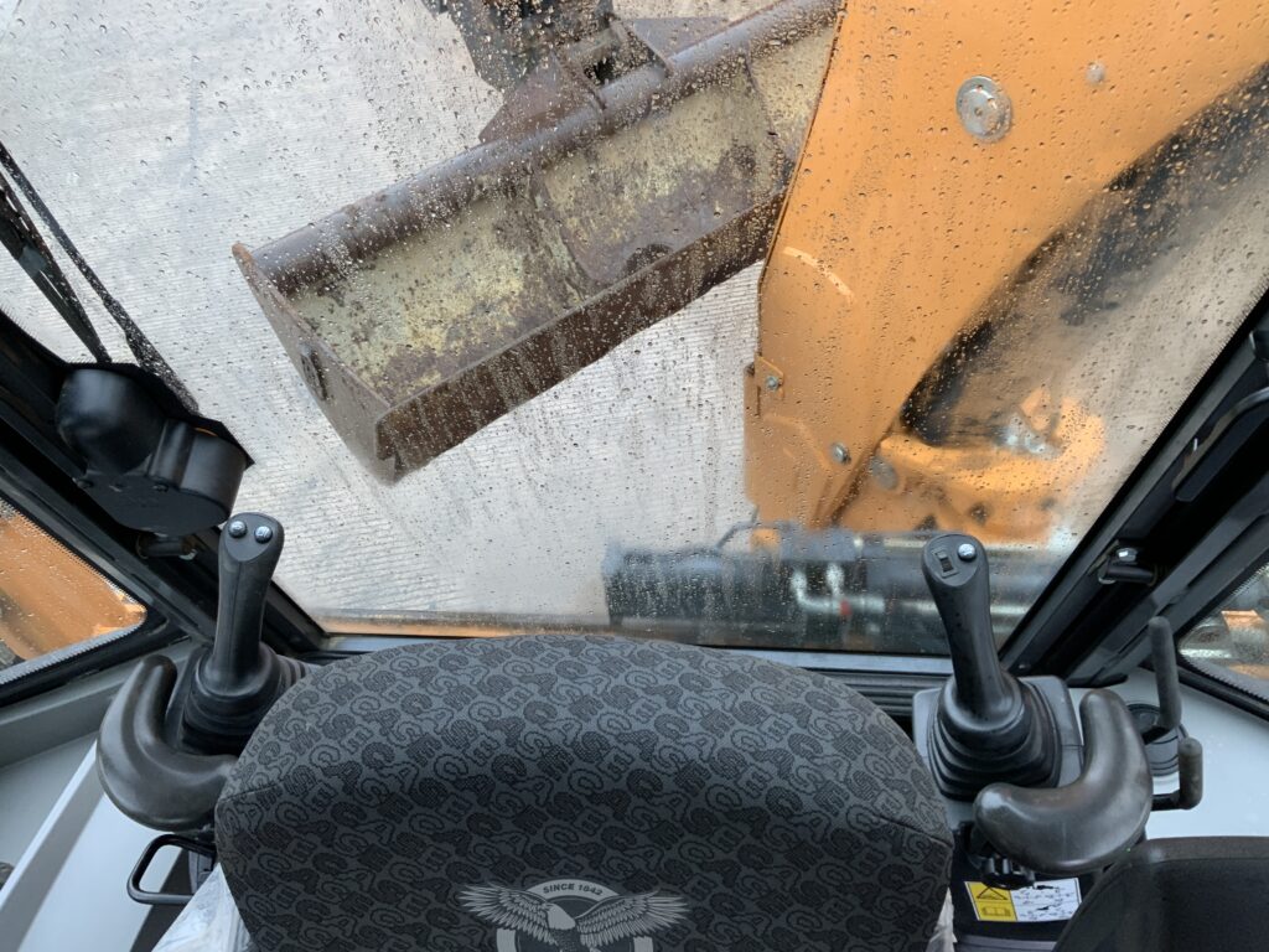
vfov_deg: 48.2
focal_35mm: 29
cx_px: 634
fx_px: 1063
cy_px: 476
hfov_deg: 61.7
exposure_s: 1/40
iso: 50
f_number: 1.8
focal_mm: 3
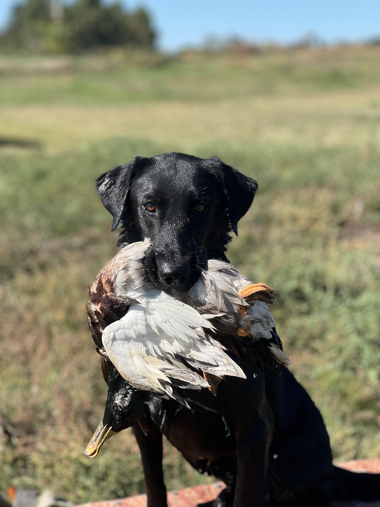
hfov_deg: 19.1
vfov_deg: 25.3
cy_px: 254
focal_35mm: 77
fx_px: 1127
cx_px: 190
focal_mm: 9
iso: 32
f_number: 2.8
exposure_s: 1/595
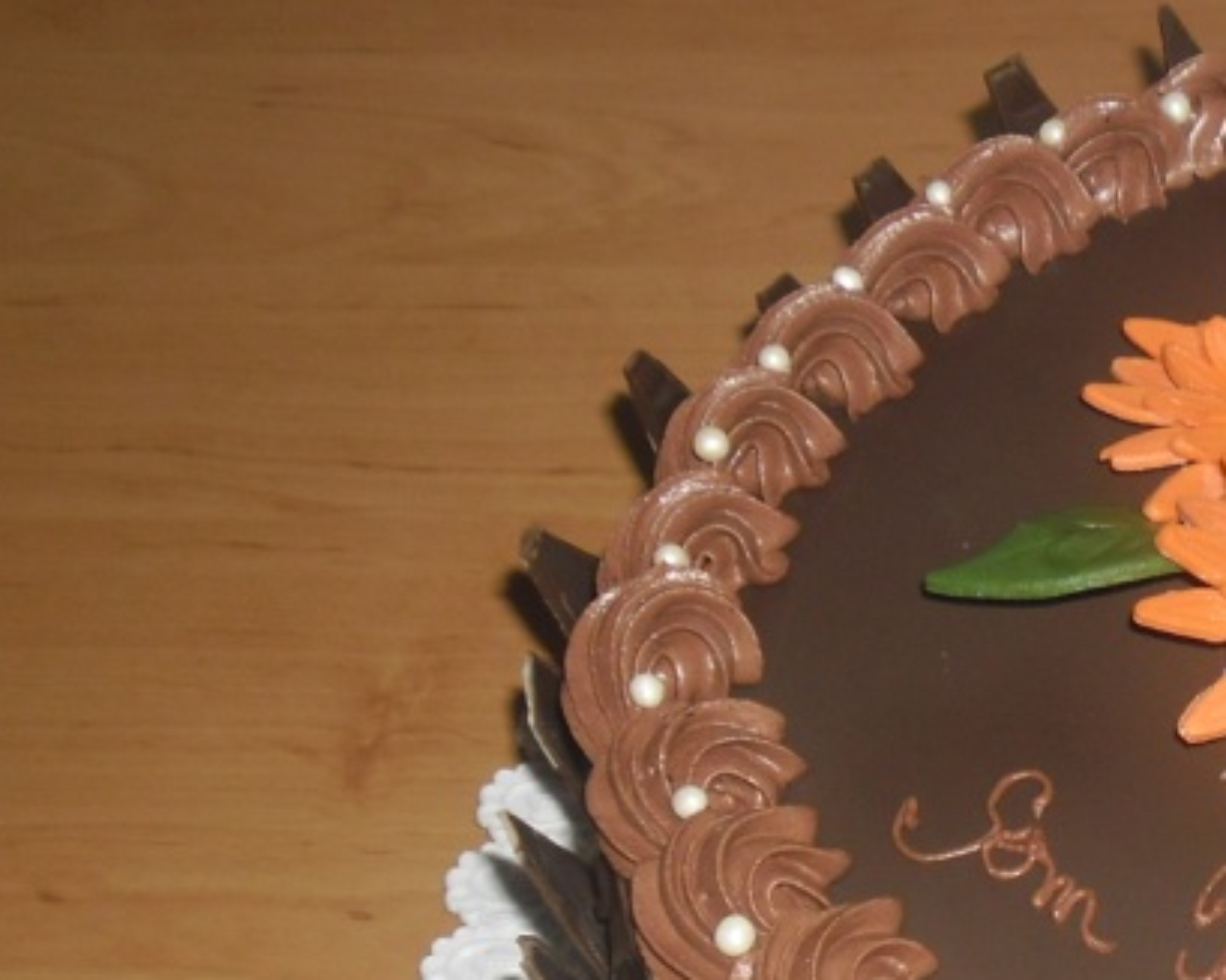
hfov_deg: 26.2
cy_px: 860
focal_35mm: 66
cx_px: 1397
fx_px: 2394
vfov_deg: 22.6
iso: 100
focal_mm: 4.8
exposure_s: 1/45
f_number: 9.9
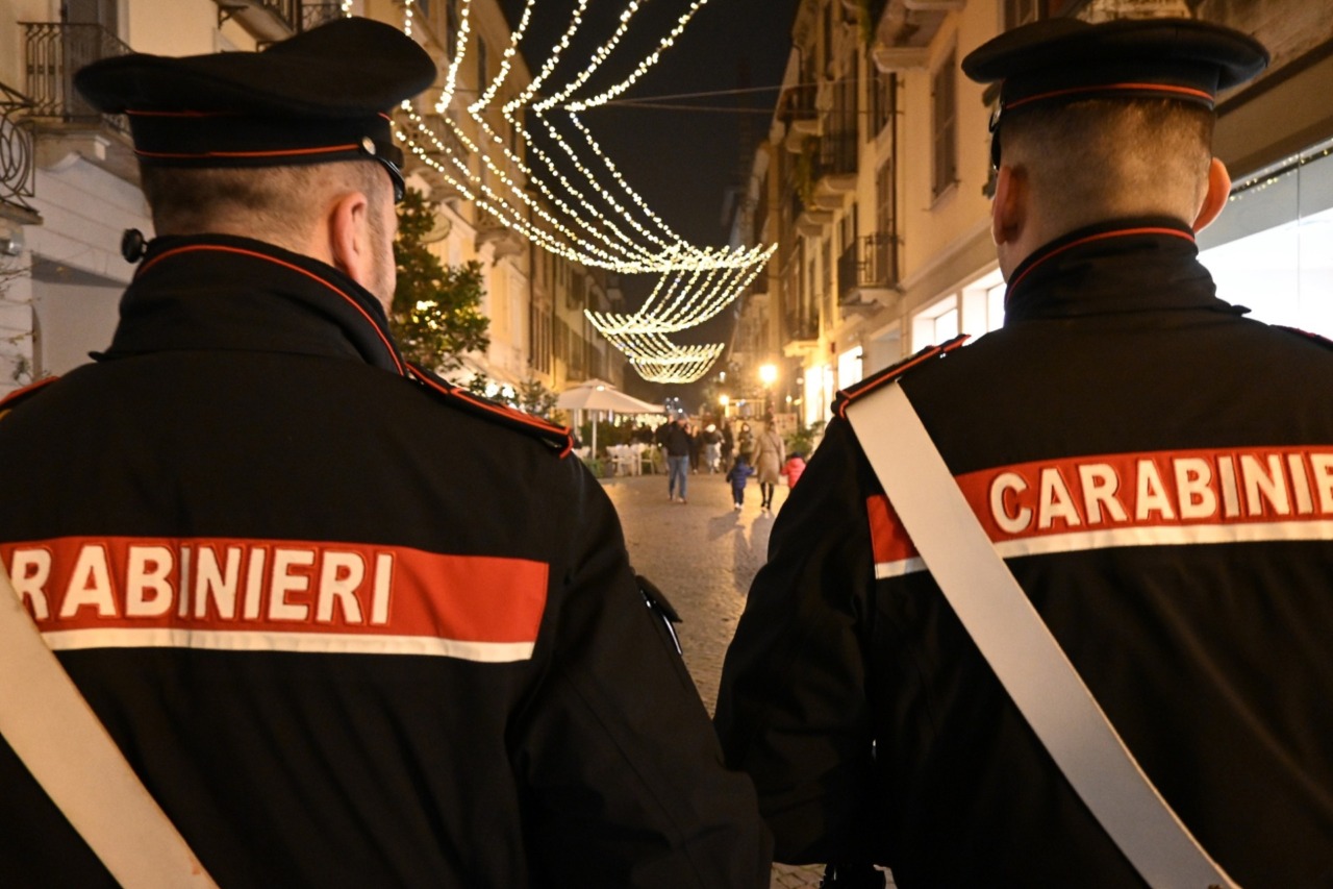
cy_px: 444
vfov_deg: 53.1
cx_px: 666
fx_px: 888
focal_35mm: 24
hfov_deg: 73.8
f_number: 3.5
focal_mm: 16
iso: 3200
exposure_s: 1/80
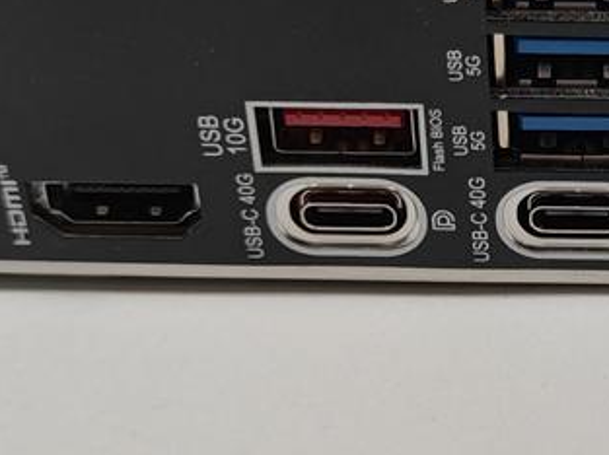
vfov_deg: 12.3
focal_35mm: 120
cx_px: 708
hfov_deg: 15.9
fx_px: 2109
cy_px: 197
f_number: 1.85
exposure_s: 1/100
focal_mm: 6.78
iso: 82
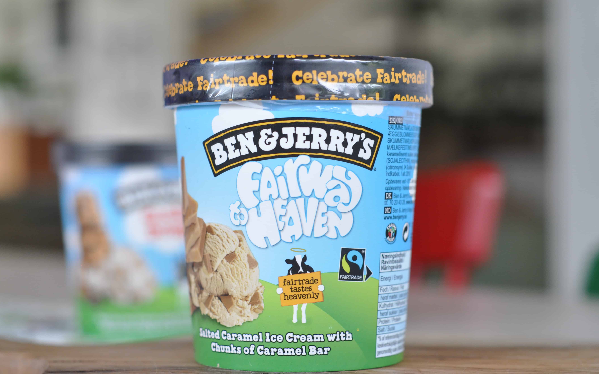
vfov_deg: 16.9
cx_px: 301
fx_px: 1257
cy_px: 198
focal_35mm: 77
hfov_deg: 26.8
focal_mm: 50
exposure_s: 1/60
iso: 560
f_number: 4
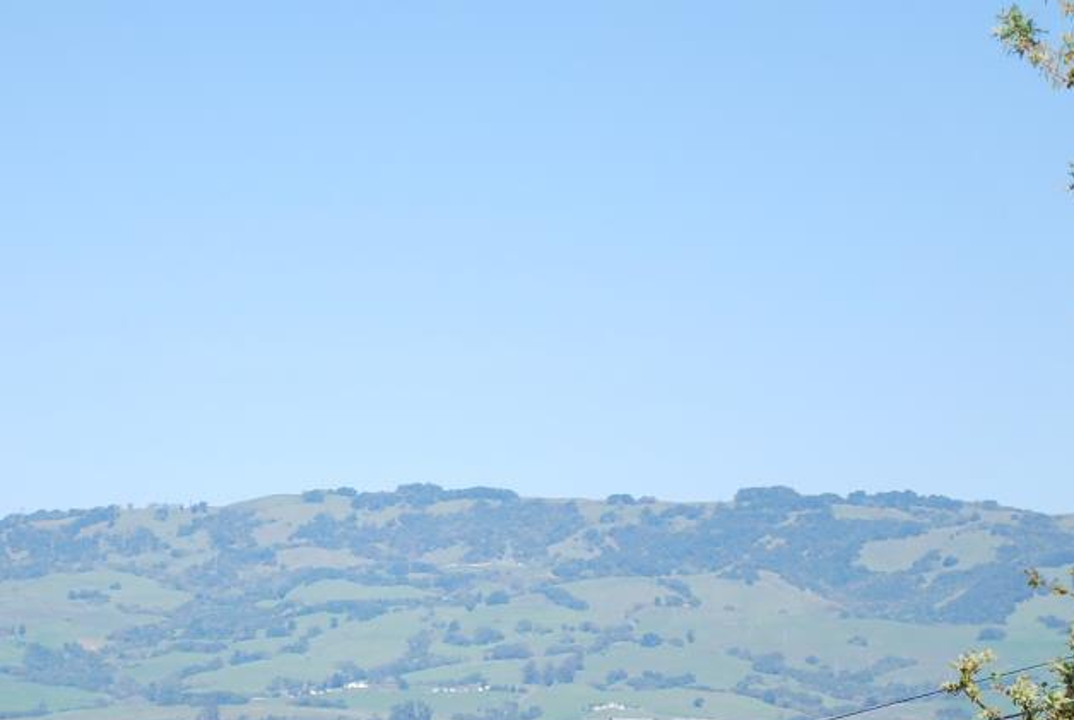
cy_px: 559
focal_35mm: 197
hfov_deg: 10.4
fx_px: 5893
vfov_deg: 7.0
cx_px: 323
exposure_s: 1/320
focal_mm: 55
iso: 100
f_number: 9
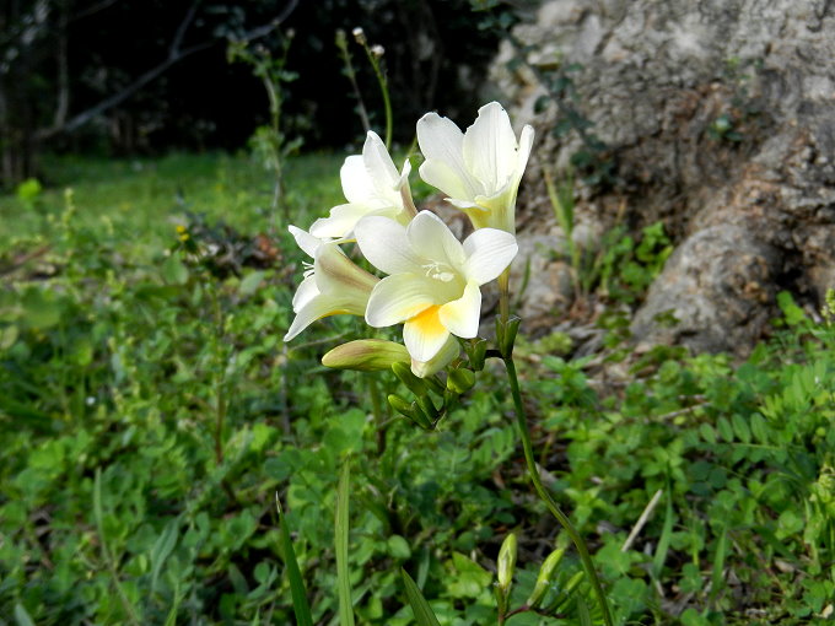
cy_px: 313
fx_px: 1278
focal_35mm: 53
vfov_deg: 27.5
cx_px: 418
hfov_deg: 36.2
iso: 180
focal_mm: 9.4
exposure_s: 1/250
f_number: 4.4
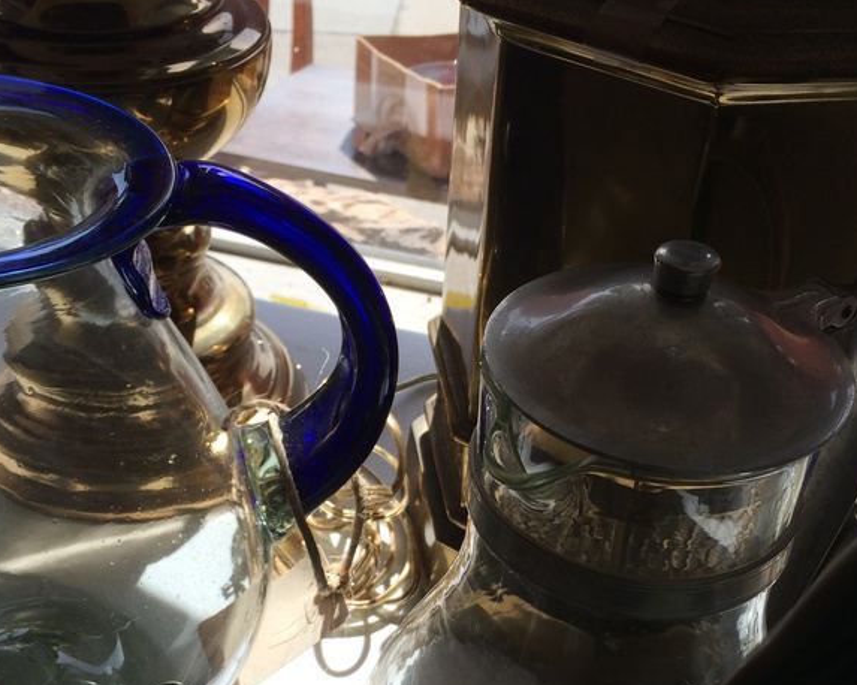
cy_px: 467
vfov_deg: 32.4
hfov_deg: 40.3
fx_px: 1166
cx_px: 426
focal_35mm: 46
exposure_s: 1/1244
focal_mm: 4.12
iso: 32
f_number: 2.2
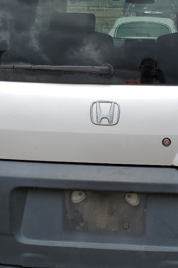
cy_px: 147
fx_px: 512
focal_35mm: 69
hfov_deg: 19.6
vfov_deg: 29.2
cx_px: 124
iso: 50
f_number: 1.5
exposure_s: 1/5000
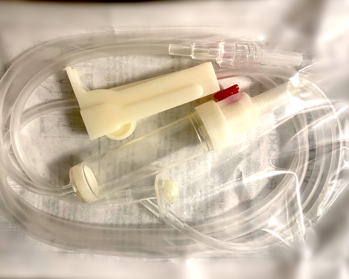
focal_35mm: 28
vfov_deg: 51.5
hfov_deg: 62.1
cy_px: 139
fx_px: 289
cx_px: 162
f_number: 1.8
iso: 100
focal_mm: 4.25
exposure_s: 1/50
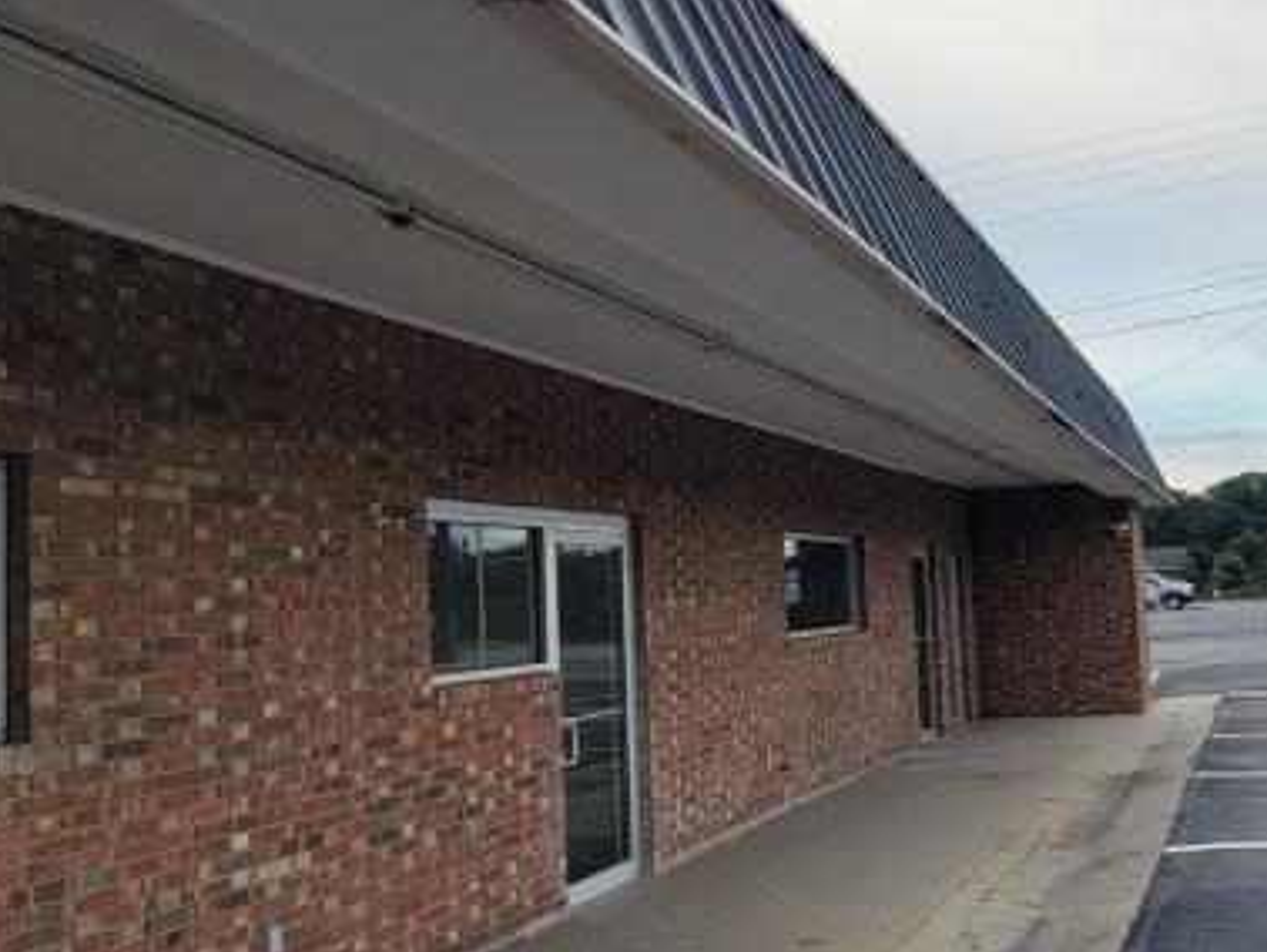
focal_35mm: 33
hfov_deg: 52.9
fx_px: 1209
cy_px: 503
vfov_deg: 43.0
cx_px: 945
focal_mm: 2.2
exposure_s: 1/120
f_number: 2.2
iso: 50
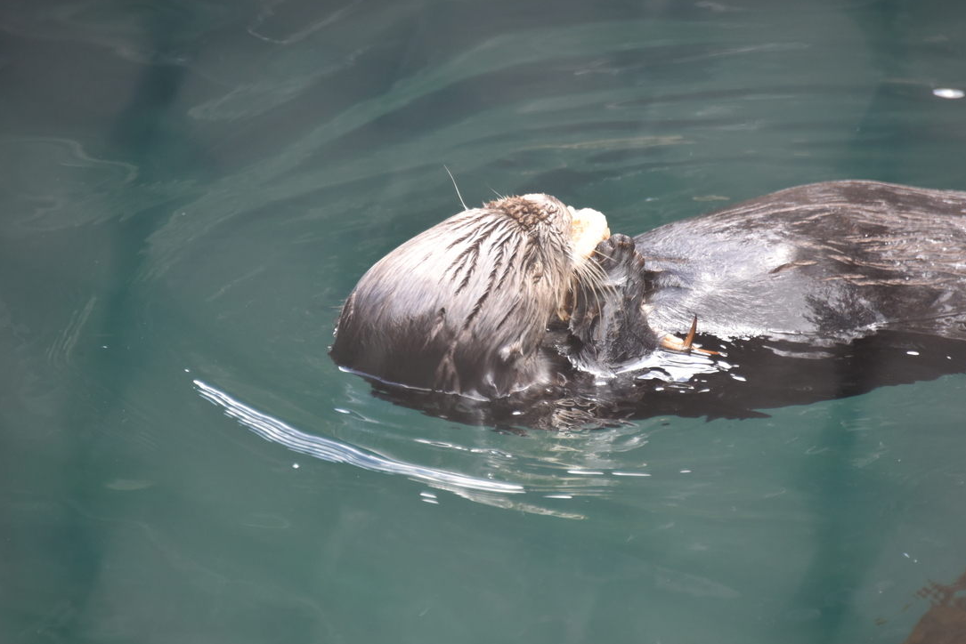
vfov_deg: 3.9
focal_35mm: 354
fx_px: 9501
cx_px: 495
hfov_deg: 5.8
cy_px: 283
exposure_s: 1/640
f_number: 5.6
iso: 1250
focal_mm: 300
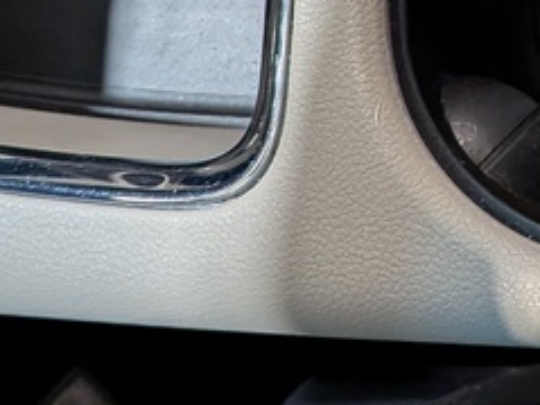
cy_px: -179
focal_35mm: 103
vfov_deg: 13.6
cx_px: 712
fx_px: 1606
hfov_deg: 17.8
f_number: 1.7
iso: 23
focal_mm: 4.53
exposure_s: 1/43.5
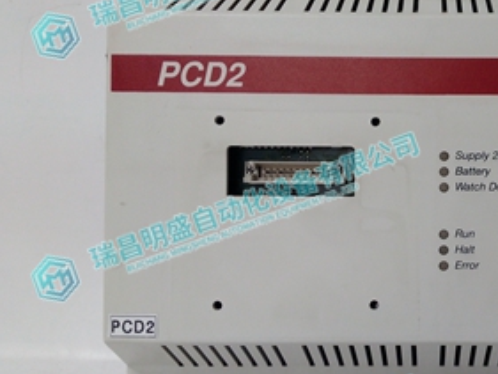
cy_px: 180
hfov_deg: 37.4
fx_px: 691
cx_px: 436
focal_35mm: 48
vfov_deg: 30.3
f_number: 2
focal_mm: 3.79
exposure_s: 1/33
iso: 167
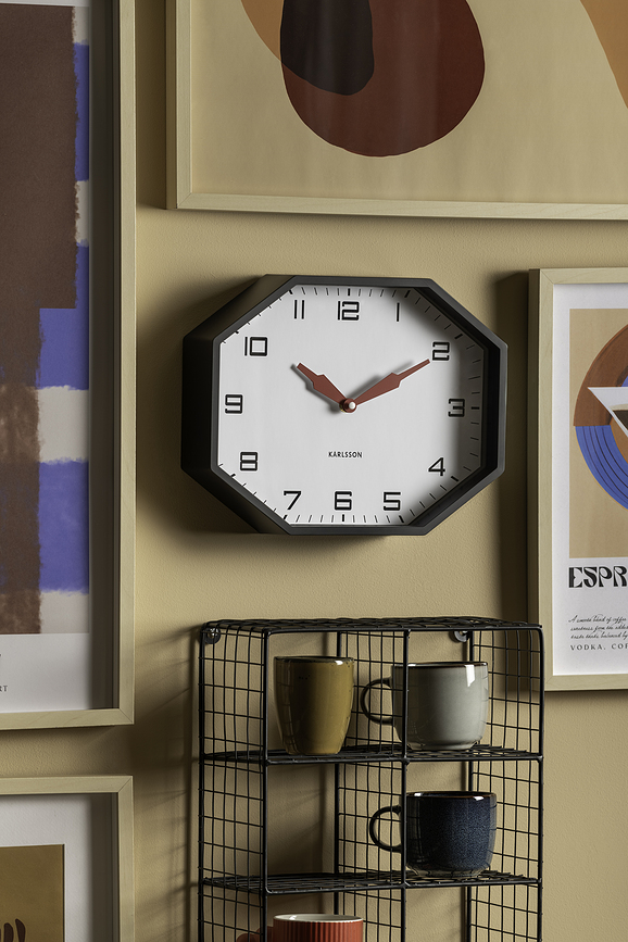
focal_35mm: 165
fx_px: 4317
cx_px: 314
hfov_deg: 8.3
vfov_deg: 12.5
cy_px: 471
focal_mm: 165
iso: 31
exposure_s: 1/125
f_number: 7.1
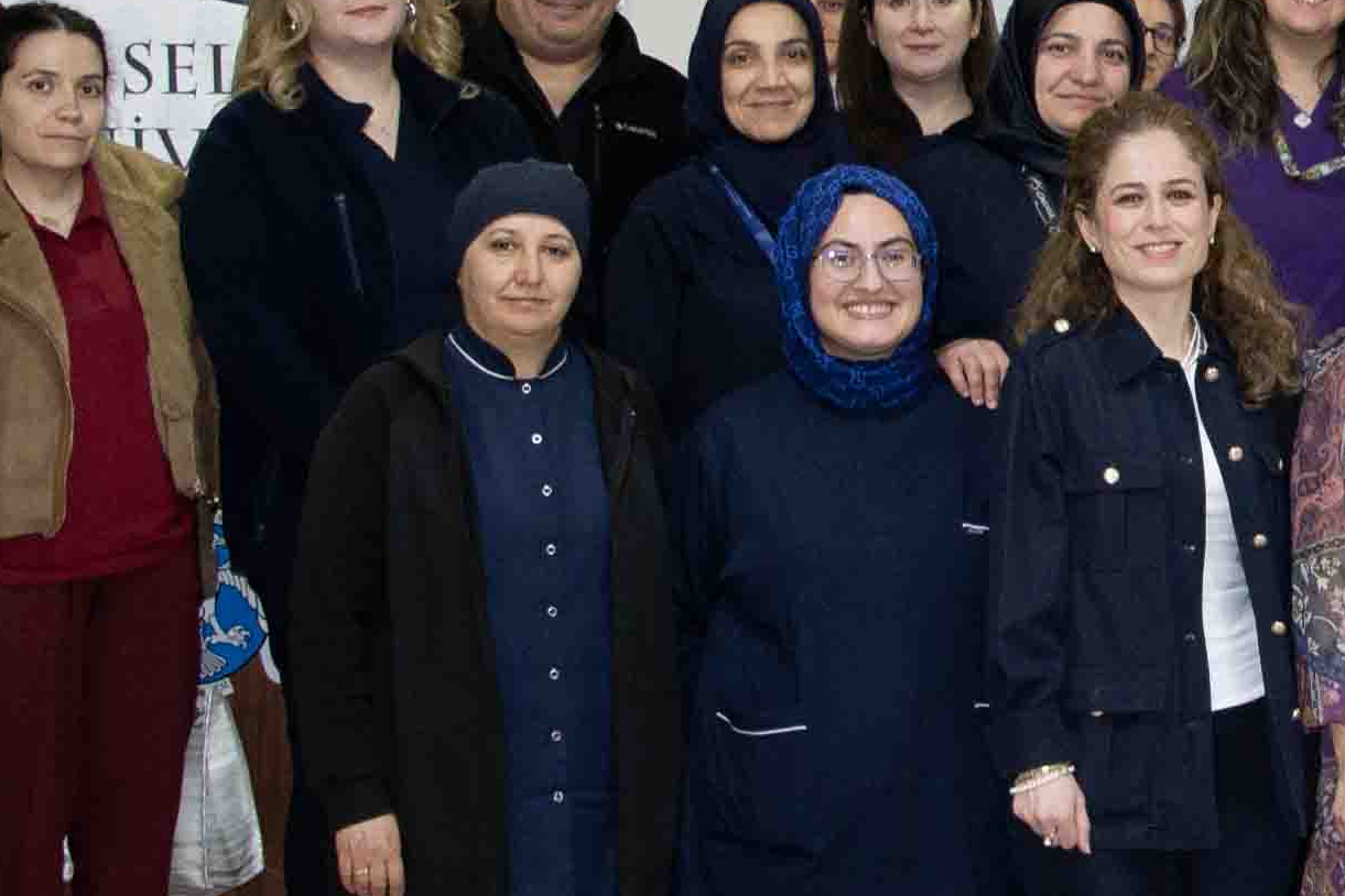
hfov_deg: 16.8
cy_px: 197
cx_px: 1430
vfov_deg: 11.5
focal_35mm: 119
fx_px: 4441
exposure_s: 1/60
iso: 900
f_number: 3.8
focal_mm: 21
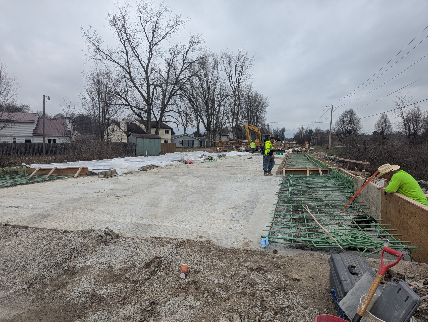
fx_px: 297
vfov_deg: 56.9
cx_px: 214
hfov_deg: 71.5
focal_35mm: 24
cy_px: 161
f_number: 1.85
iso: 45
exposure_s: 1/622
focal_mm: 6.81
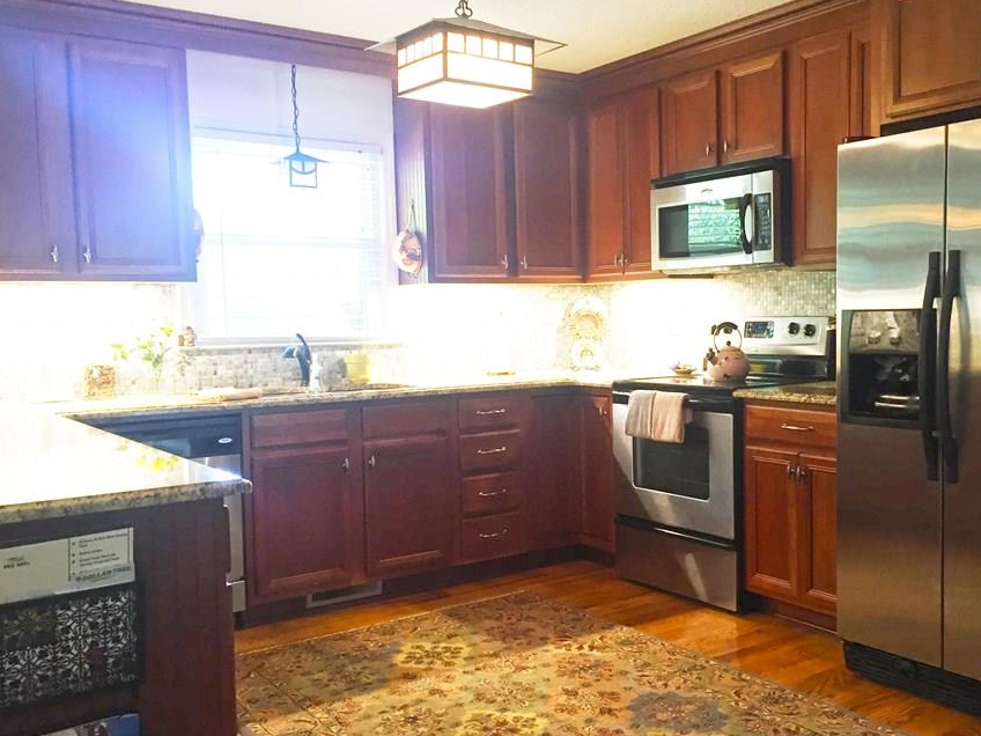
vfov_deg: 40.7
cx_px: 584
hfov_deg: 52.3
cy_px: 383
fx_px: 992
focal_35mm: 35
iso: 100
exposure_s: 1/30
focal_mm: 4.15
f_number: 2.2
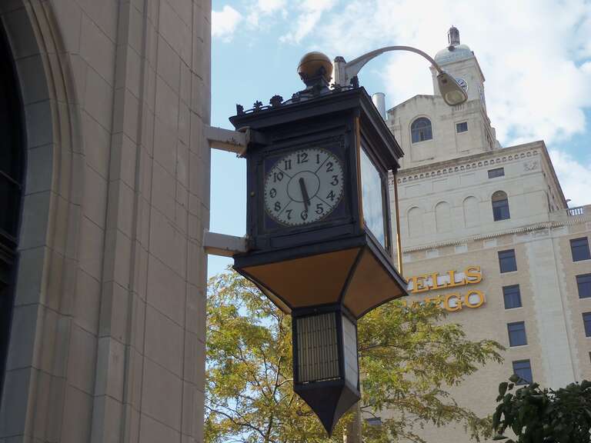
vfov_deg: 23.7
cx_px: 296
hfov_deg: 31.2
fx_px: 1059
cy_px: 222
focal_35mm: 62
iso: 64
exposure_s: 1/200
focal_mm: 10.9
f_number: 4.8
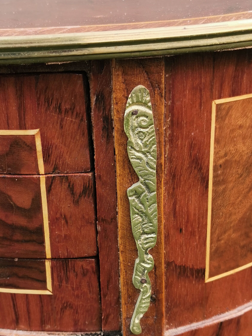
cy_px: 200
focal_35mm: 57
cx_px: 104
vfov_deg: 33.7
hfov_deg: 25.6
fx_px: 553
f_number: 1.6
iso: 50
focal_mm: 5.56
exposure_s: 1/107
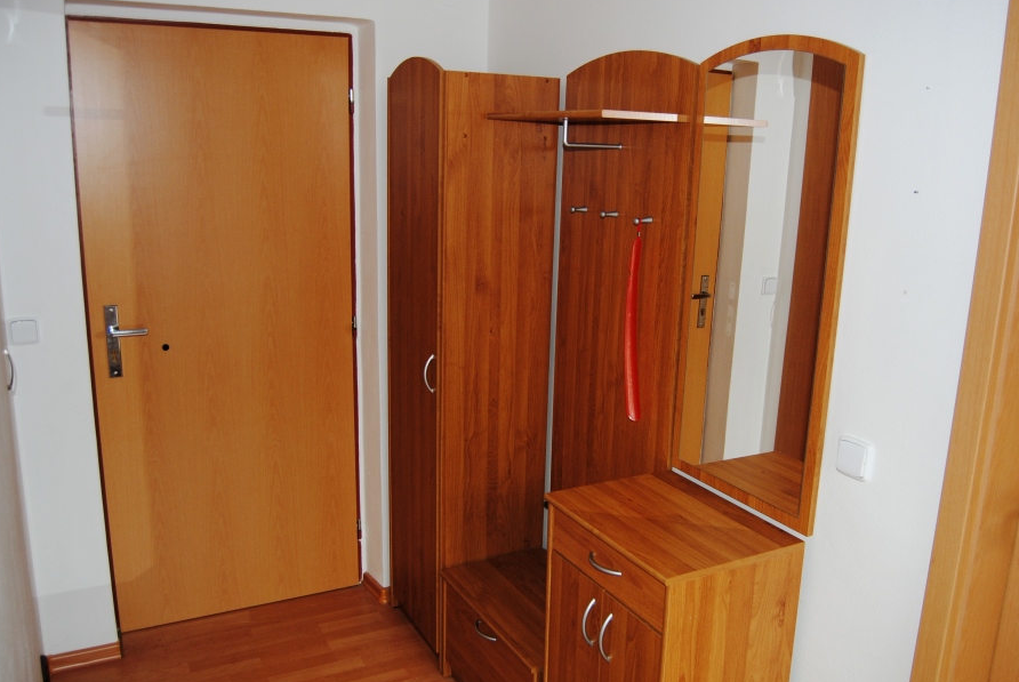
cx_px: 525
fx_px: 878
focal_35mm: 31
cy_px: 347
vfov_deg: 42.4
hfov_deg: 60.2
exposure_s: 1/60
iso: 200
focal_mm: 18
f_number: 3.5
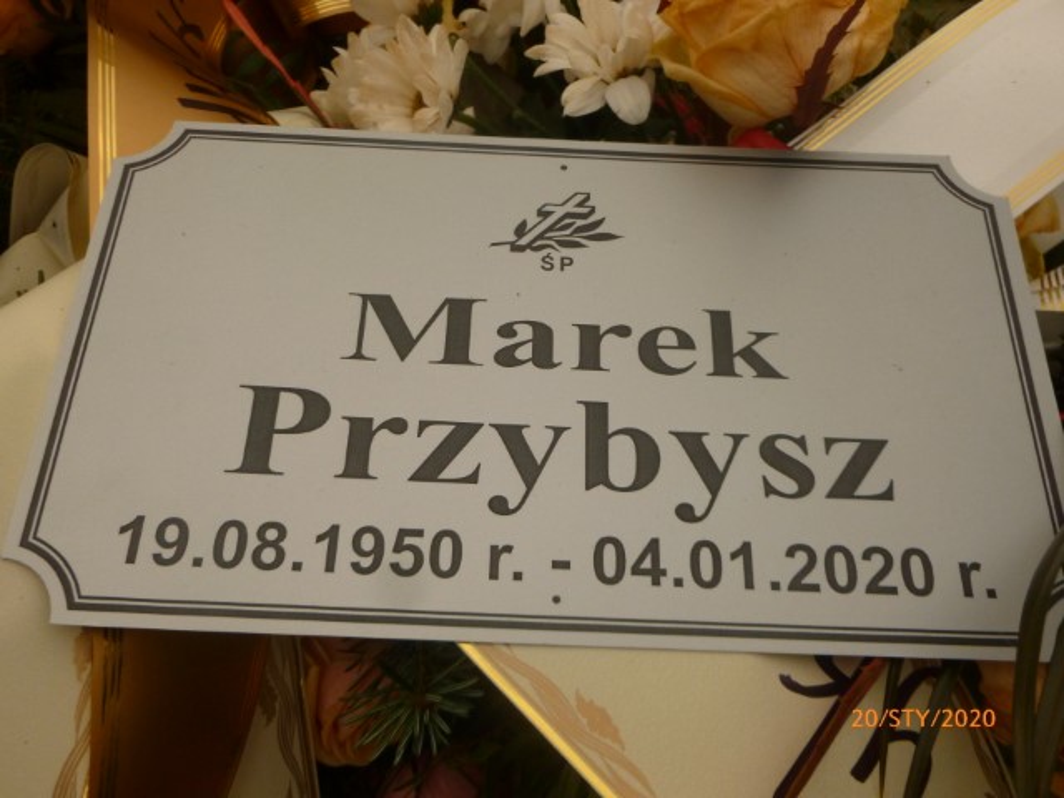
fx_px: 922
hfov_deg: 60.0
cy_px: 399
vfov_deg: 46.8
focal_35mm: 30
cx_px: 532
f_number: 3.4
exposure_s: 1/800
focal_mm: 5.4
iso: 200
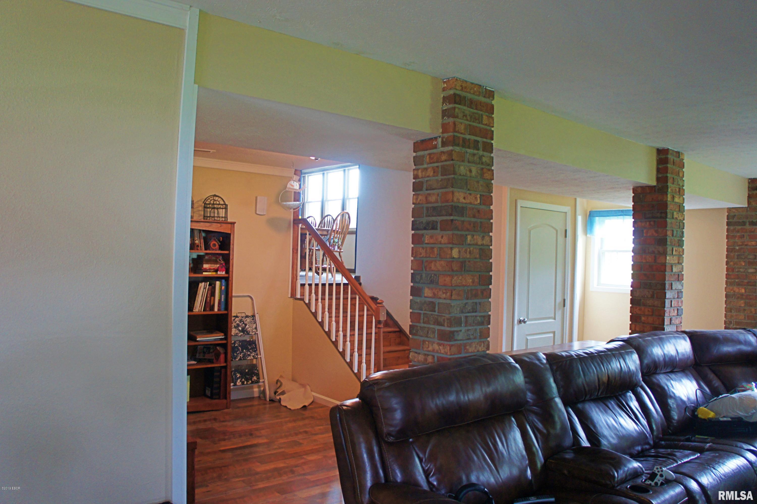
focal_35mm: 27
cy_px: 252
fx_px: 567
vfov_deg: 47.9
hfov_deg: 67.4
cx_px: 378
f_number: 3.5
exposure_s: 1/30
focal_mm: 18
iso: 640
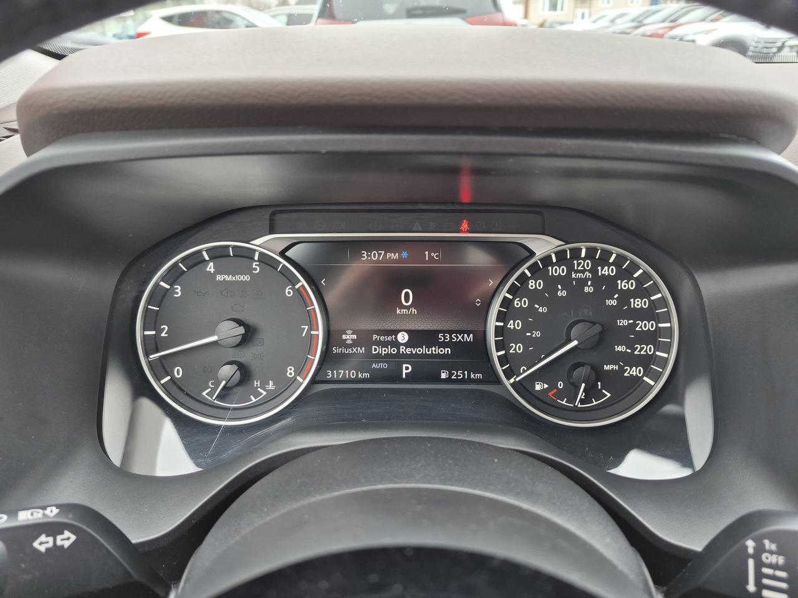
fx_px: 530
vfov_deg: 58.9
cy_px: 299
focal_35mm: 23
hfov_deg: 73.9
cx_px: 399
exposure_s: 1/120
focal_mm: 5.4
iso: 200
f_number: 1.8
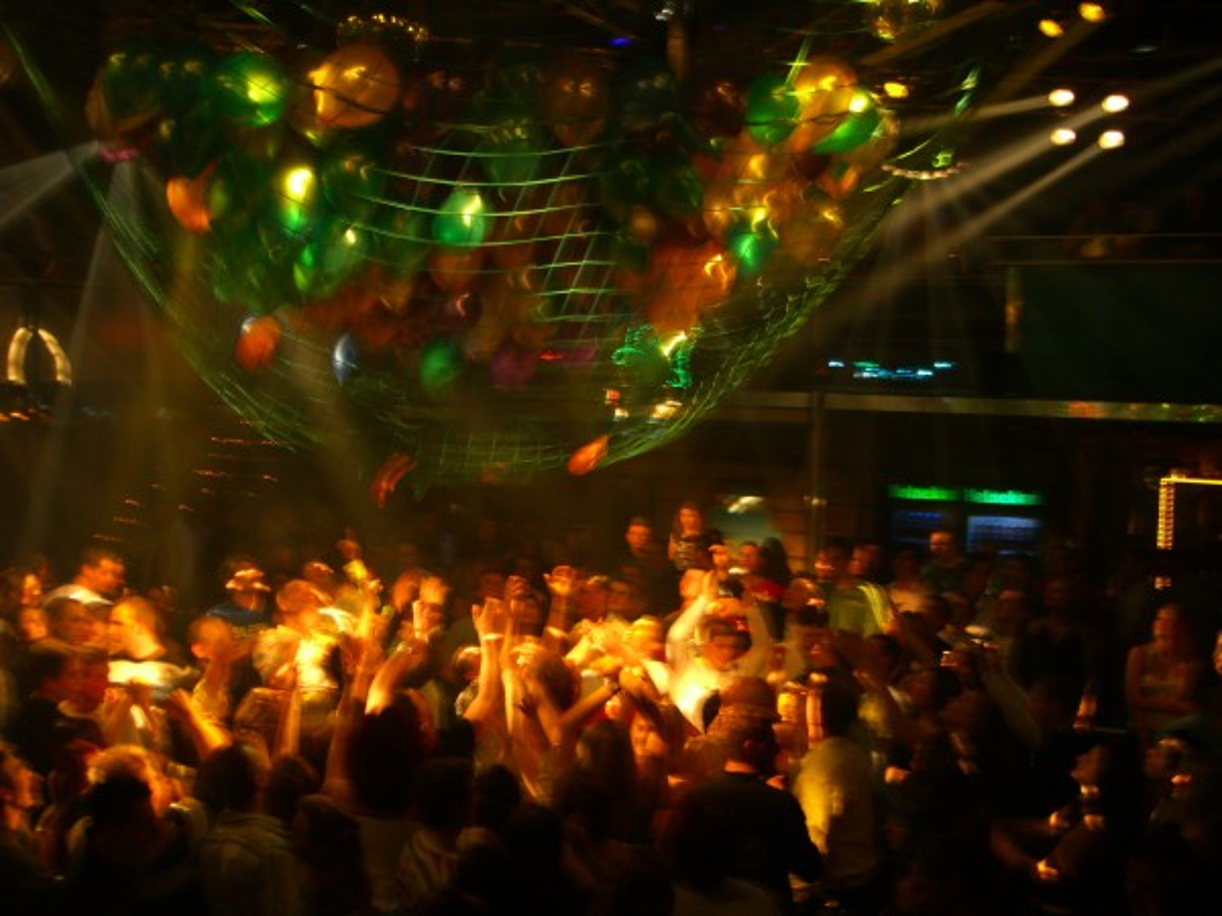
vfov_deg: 37.7
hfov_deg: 49.0
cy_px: 458
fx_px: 1341
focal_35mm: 38
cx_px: 611
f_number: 2.8
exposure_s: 1/8
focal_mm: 7.9
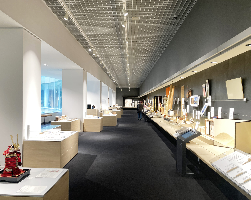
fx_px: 223
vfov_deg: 48.5
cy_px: 100
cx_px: 118
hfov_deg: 58.7
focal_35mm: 30
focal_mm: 3.99
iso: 200
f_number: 1.8
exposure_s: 1/60
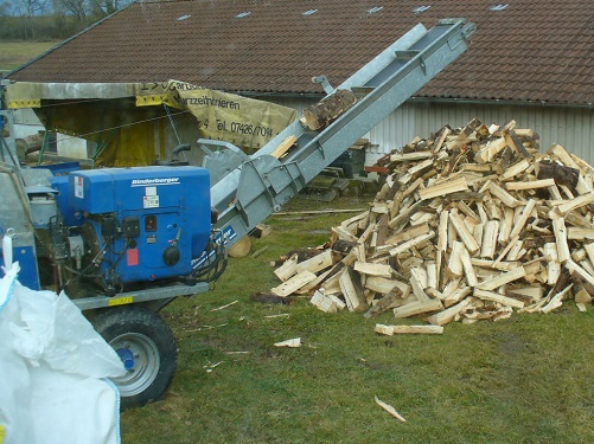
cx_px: 366
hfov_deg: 39.5
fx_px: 823
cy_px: 204
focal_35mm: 48
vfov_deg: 30.2
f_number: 2.8
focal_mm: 6.1
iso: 64
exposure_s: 1/400
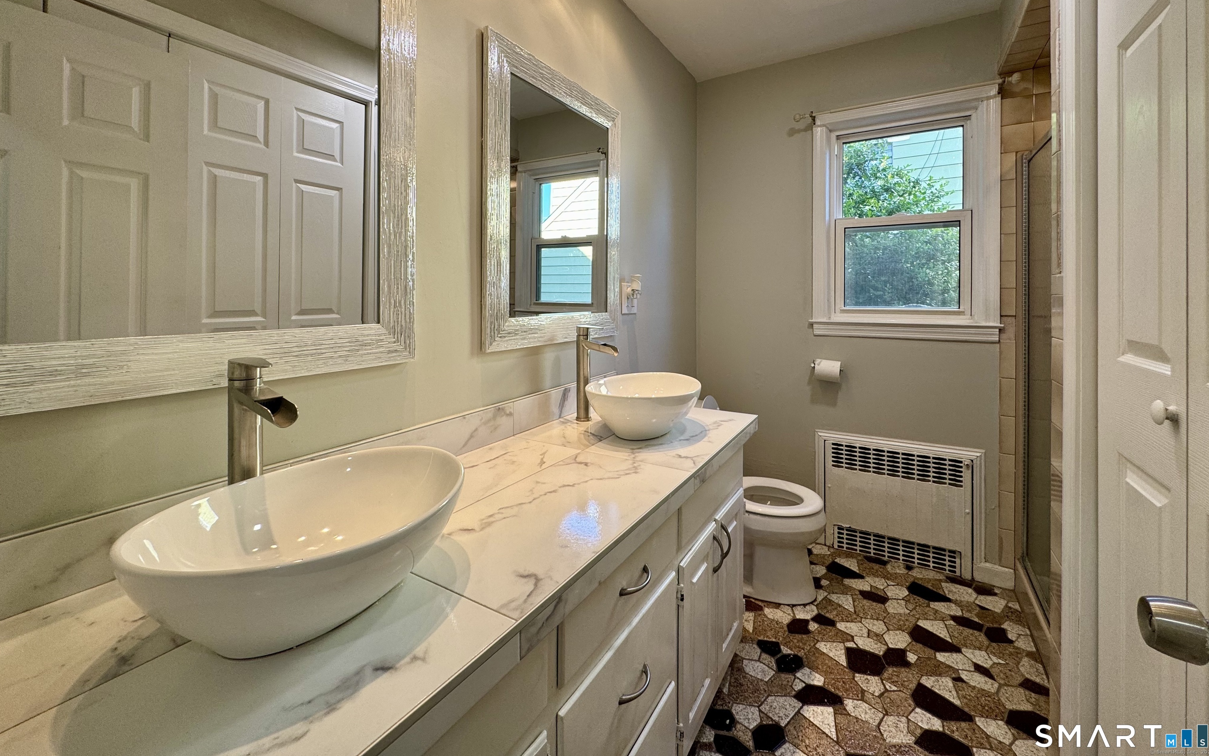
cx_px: 606
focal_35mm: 15
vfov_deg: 73.9
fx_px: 494
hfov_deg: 101.5
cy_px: 298
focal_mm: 2.22
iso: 64
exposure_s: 1/120
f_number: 2.2
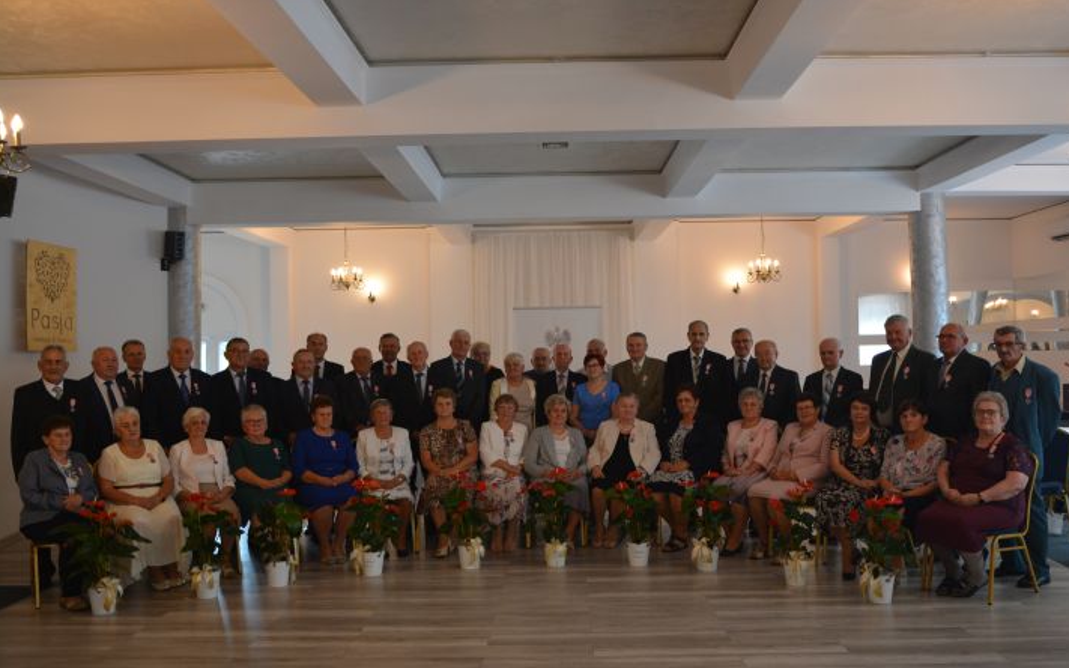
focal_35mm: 33
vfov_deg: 38.8
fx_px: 947
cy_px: 332
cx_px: 537
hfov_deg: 58.9
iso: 640
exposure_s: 1/60
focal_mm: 21
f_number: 4
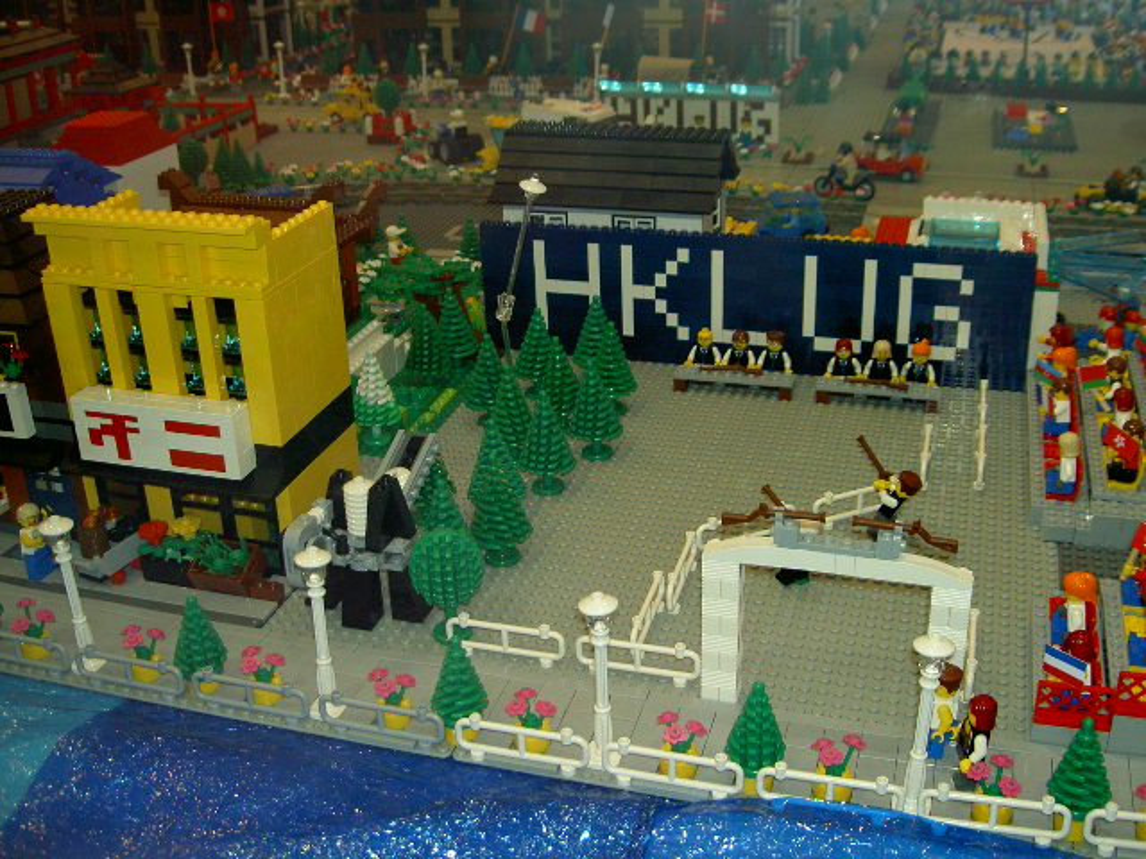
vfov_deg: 36.8
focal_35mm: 39
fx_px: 1291
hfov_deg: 47.9
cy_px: 430
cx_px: 573
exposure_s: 1/60
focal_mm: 8
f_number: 2.8
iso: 100
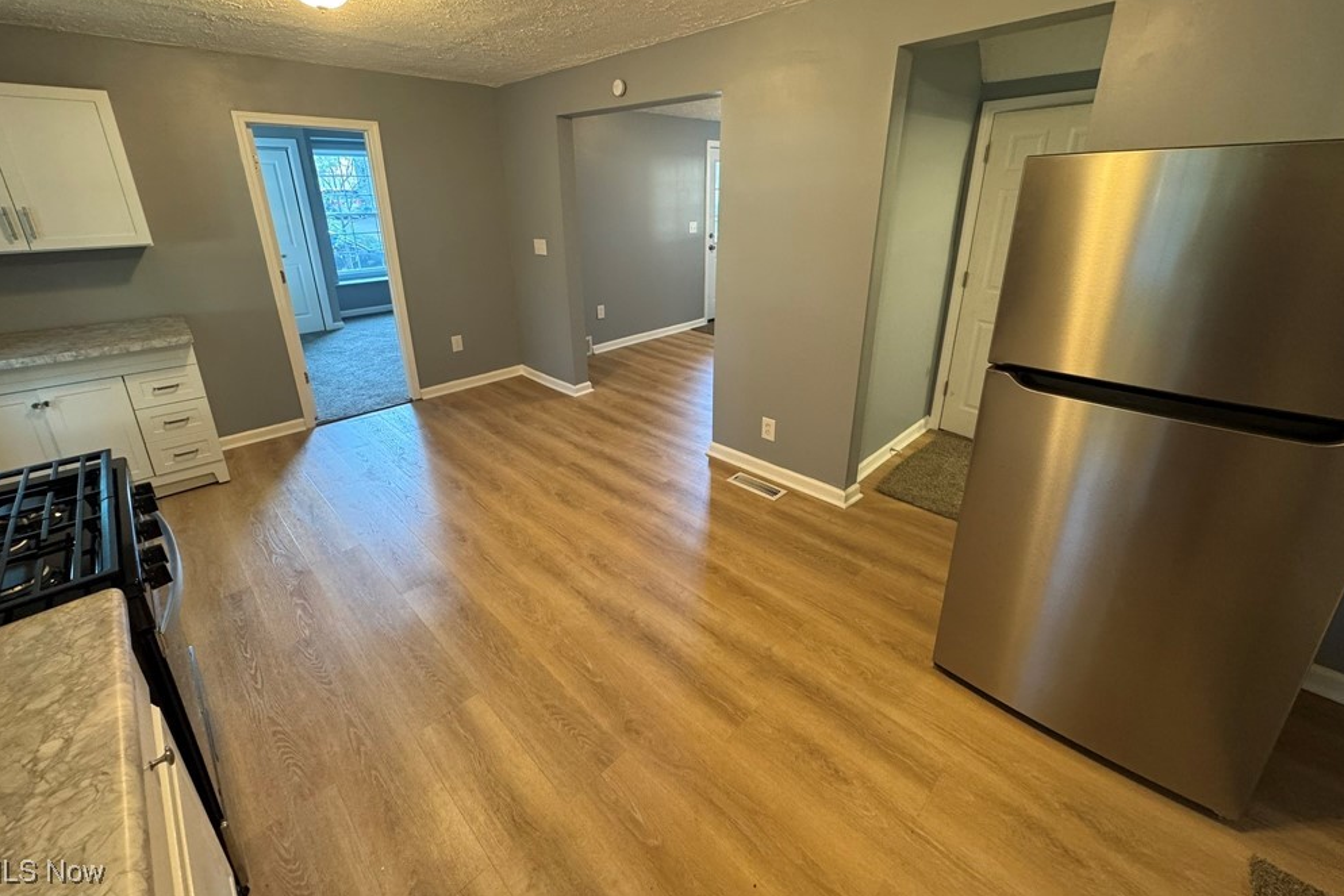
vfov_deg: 76.9
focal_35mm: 15
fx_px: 560
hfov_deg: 100.4
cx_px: 663
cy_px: 382
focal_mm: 2.22
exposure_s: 1/48
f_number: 2.2
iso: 250
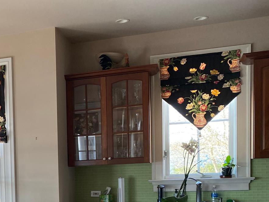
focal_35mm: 60
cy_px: 208
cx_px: -14
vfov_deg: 23.3
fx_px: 466
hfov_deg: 29.5
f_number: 1.8
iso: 100
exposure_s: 1/121
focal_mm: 4.25
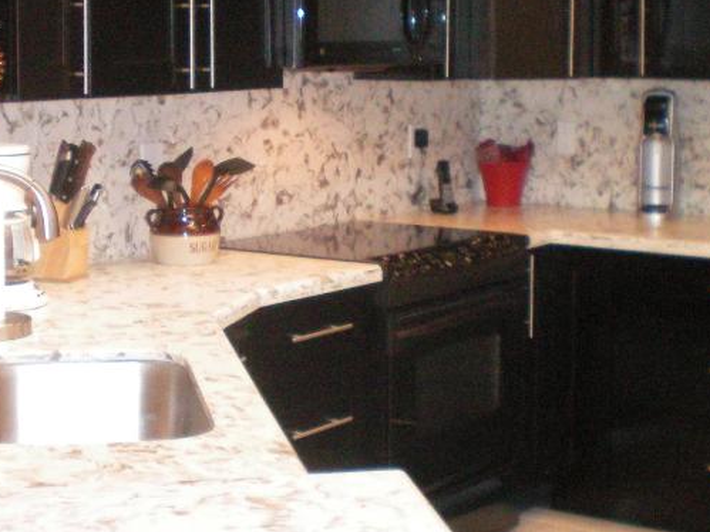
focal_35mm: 78
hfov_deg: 25.0
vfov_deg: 18.8
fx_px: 1599
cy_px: 168
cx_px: 366
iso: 400
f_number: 3.1
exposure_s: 1/60
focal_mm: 6.3
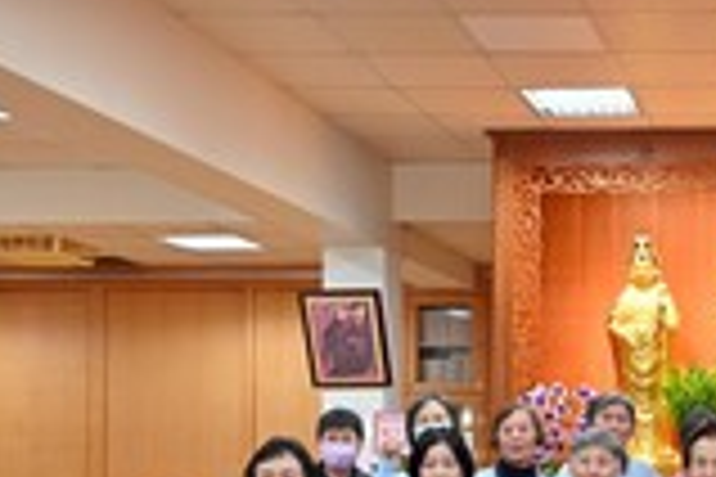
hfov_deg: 25.4
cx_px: 815
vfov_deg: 18.3
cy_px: 457
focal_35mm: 73
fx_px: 1452
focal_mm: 29
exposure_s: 1/100
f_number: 4
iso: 1100
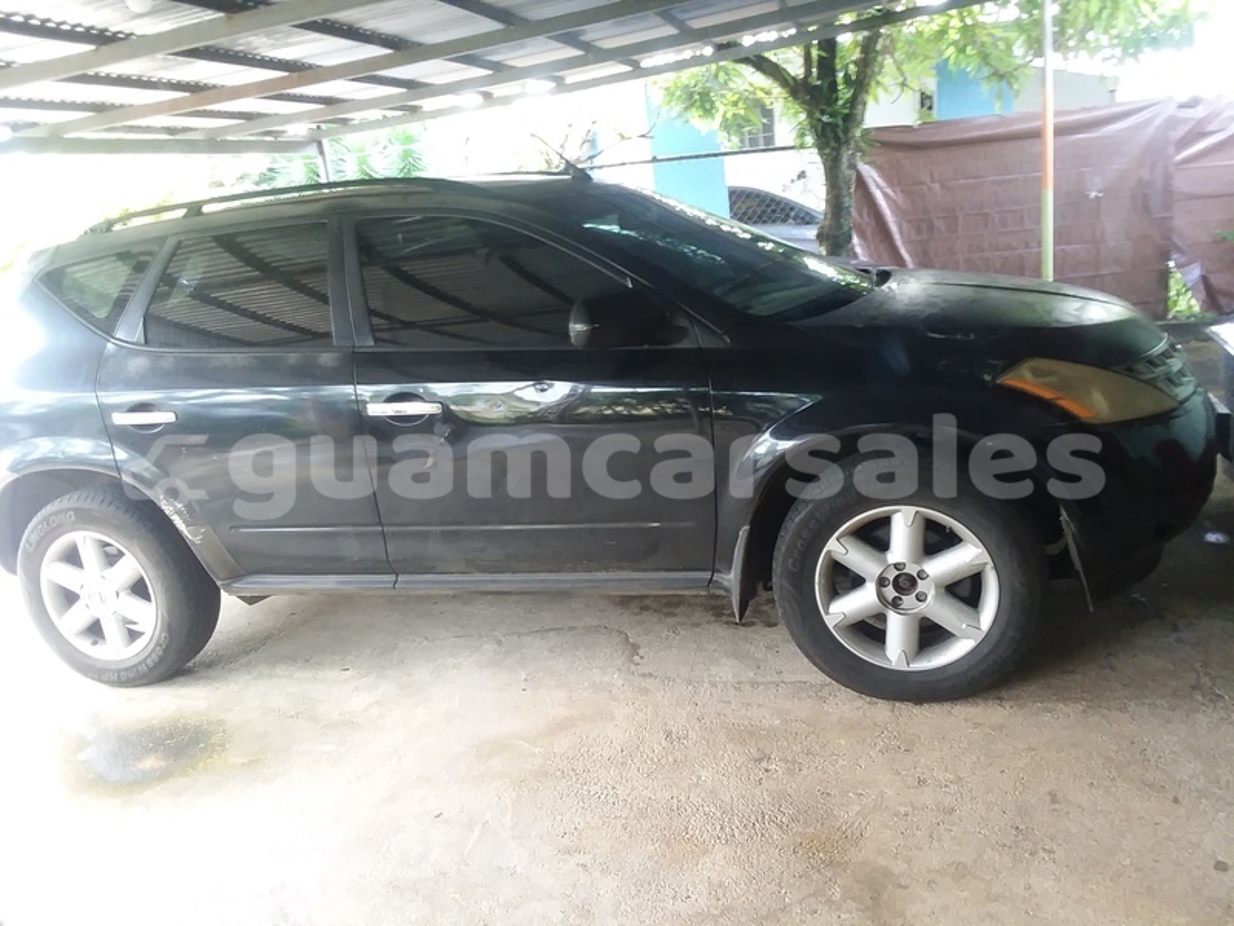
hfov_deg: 61.7
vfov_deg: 48.2
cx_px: 617
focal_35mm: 29
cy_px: 463
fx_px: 1034
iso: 125
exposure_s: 1/30
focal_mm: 2.47
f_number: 1.9
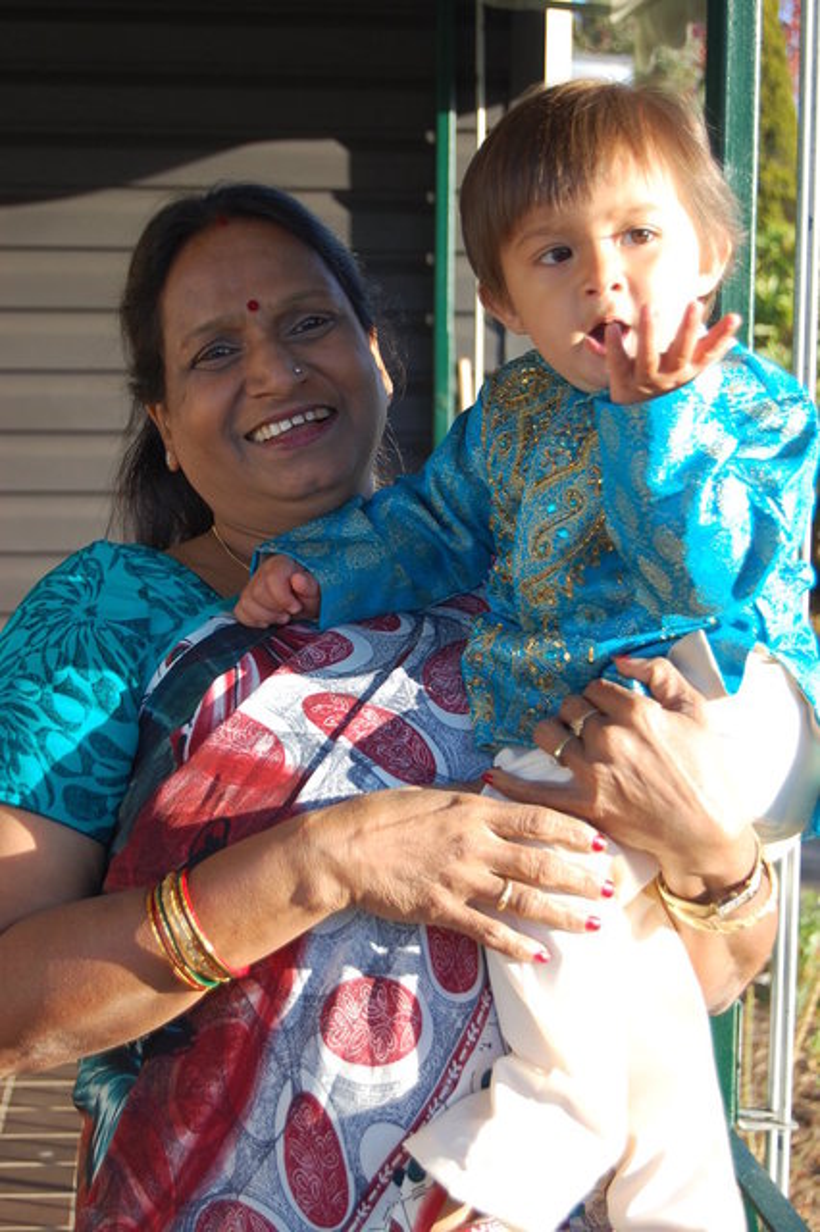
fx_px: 2309
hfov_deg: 20.1
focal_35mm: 68
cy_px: 616
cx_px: 410
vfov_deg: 29.9
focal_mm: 45
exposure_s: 1/125
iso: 200
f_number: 5.6
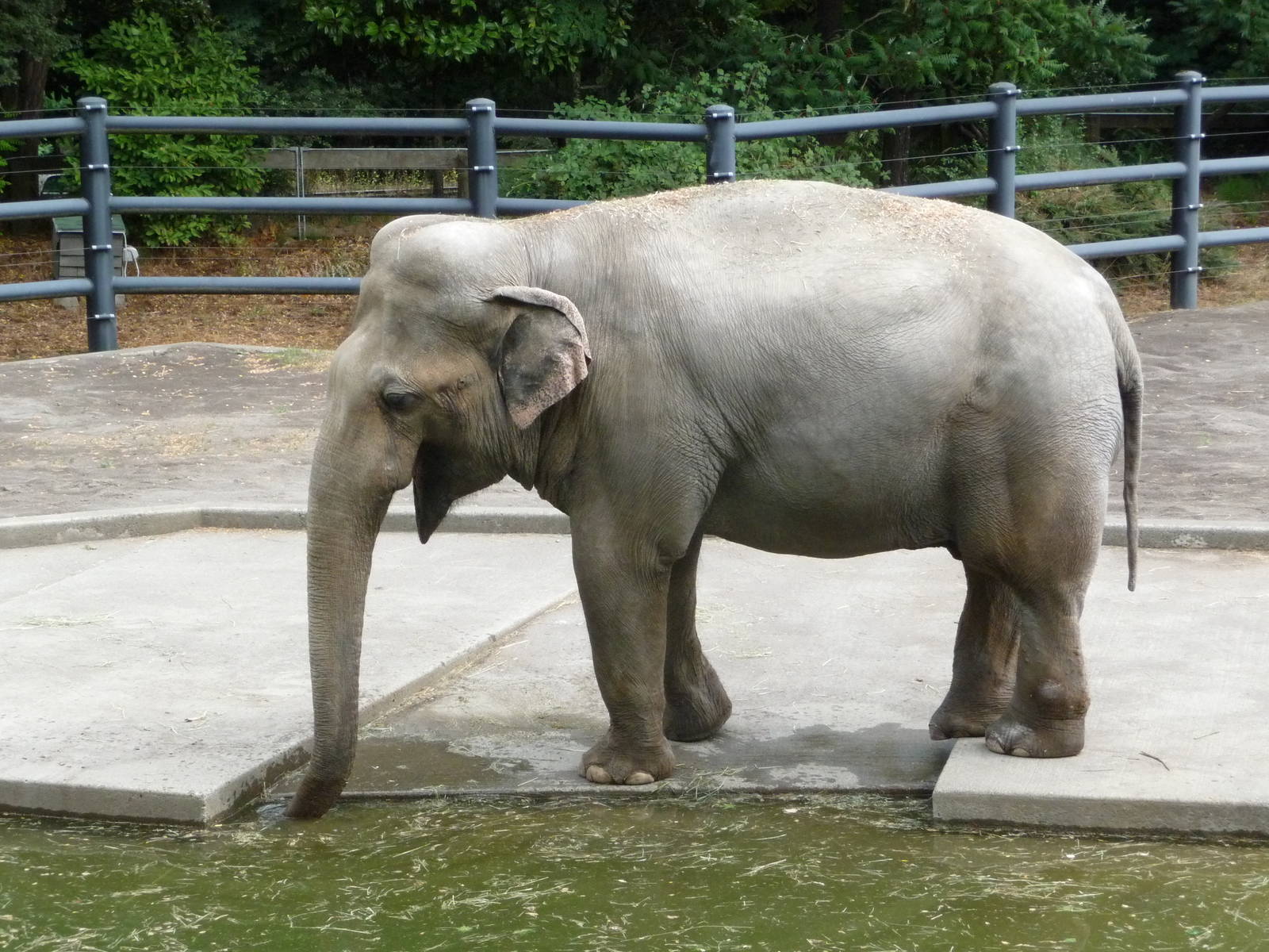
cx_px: 634
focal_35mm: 112
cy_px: 476
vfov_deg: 13.2
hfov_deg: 17.6
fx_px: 4106
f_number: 4.7
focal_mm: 19.1
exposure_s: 1/500
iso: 400
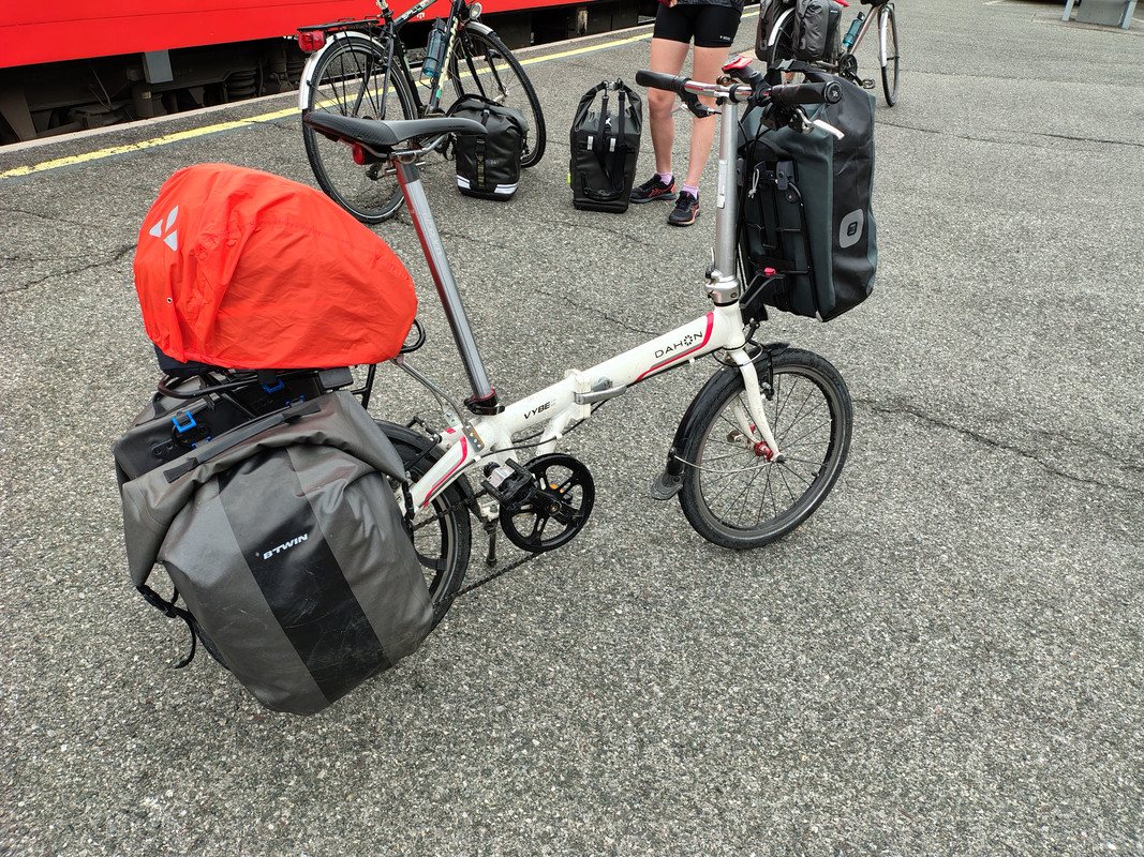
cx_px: 572
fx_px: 826
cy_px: 428
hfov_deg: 69.4
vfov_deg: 54.9
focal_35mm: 25
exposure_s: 1/378
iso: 144
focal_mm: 4.71
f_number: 1.7
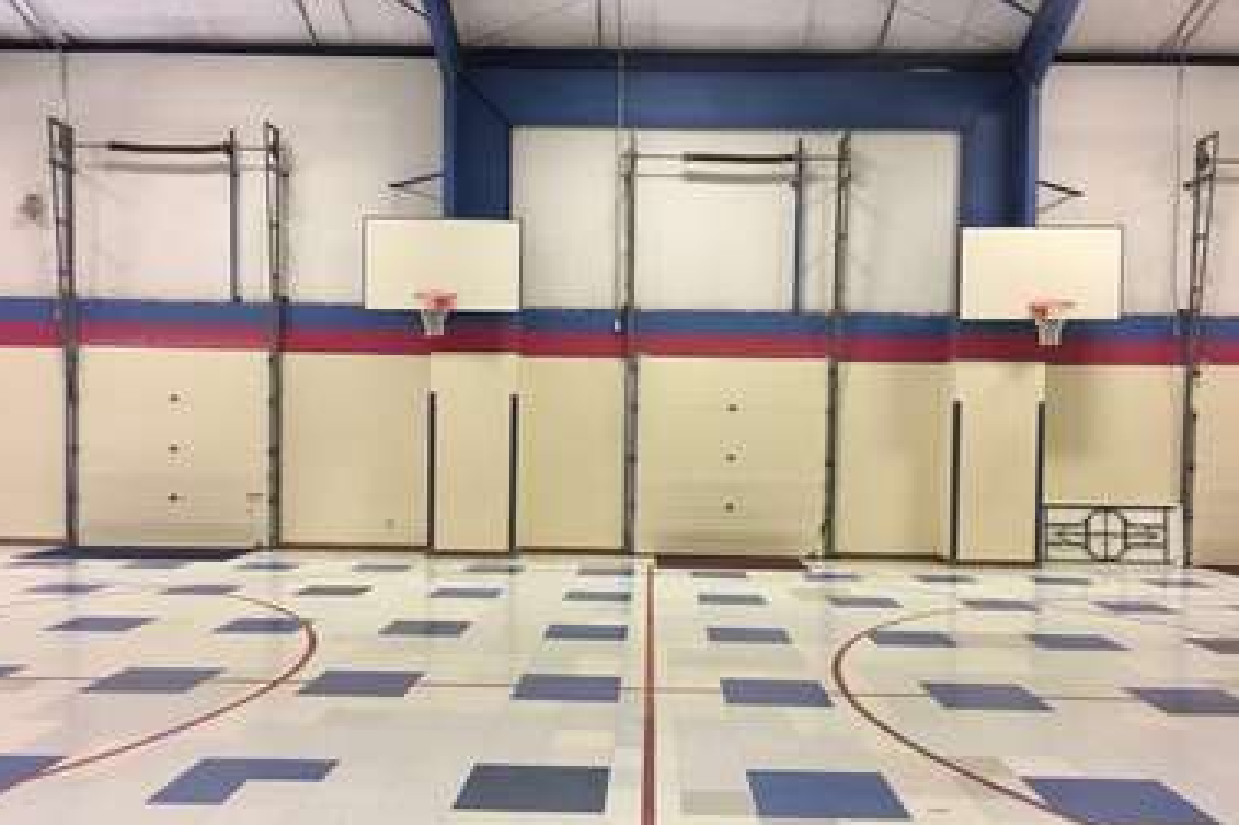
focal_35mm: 32
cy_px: 486
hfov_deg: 58.7
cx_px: 641
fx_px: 1101
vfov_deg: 40.9
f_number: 2.2
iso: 40
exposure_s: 1/15
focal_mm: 4.15
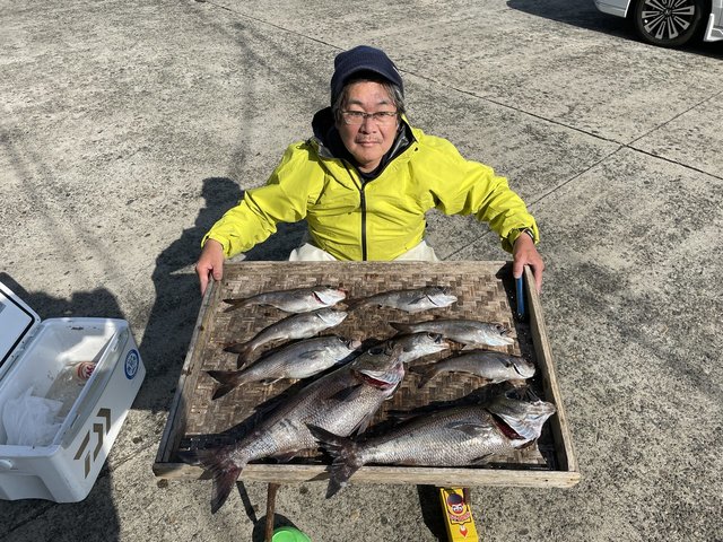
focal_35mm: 26
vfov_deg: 53.1
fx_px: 543
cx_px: 362
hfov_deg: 67.3
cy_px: 271
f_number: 1.6
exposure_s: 1/3610
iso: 32
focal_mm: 4.2
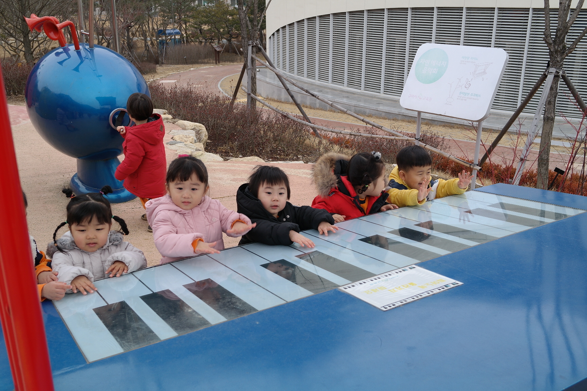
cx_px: 294
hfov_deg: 53.1
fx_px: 587
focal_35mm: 36
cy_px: 196
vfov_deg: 36.9
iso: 100
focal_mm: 24
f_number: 5.6
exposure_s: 1/200
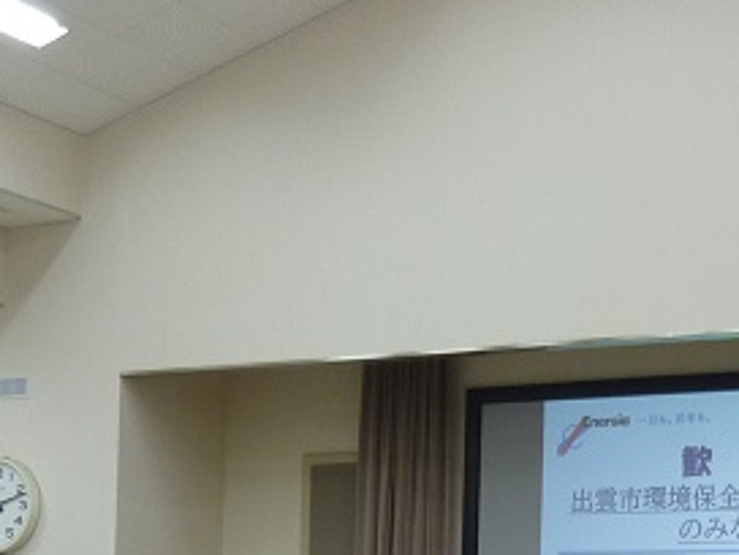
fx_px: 1964
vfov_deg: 15.2
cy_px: 740
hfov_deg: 21.3
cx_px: 304
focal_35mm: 92
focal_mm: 4.5
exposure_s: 1/30
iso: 125
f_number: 3.3
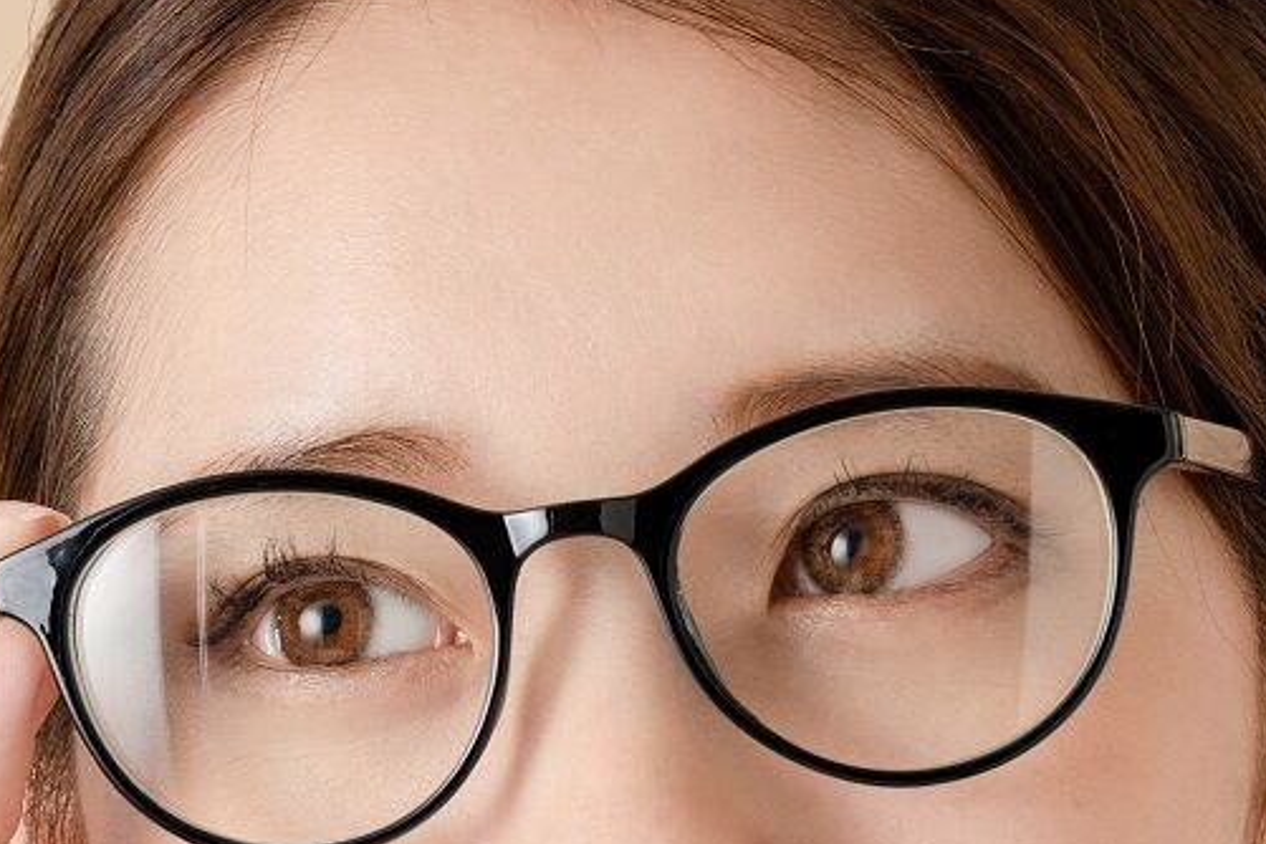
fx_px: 9424
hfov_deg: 7.7
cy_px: 1021
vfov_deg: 5.1
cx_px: 5
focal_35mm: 268
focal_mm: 70
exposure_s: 1/160
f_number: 7.1
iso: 100
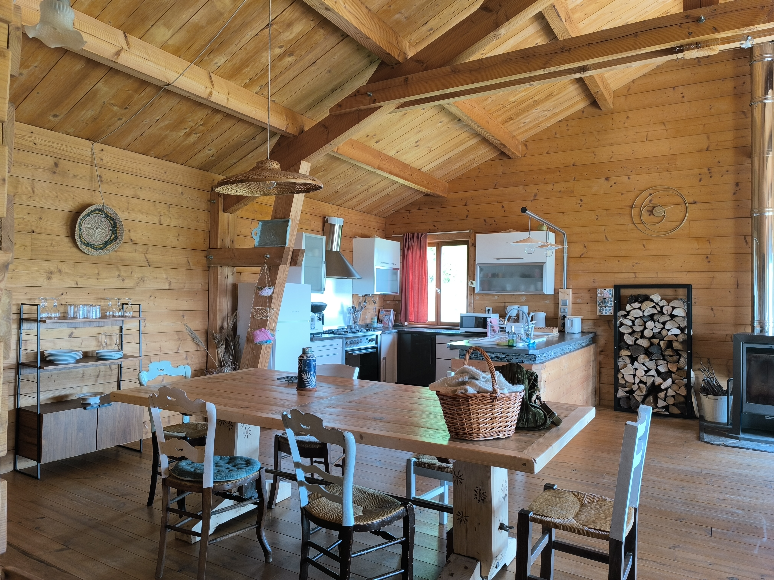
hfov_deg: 73.9
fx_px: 514
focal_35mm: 23
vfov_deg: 58.9
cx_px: 387
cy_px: 290
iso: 500
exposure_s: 1/100
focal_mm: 6.14
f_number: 1.65
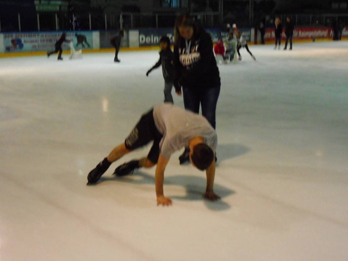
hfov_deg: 37.5
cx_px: 174
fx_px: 513
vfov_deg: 28.6
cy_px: 130
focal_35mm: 51
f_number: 4.9
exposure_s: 1/60
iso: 800
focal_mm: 9.1
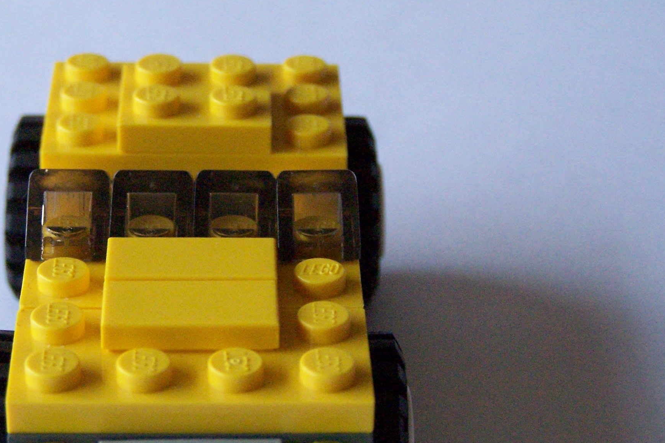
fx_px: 2346
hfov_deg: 16.1
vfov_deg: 10.8
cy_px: 250
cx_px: 199
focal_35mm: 127
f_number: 3.2
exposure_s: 1/20
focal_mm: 13.7
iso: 400
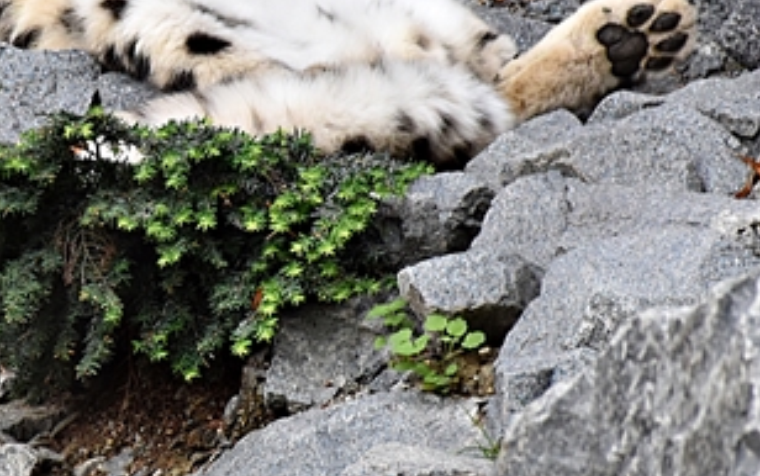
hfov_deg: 3.0
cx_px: 30
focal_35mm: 711
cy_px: 102
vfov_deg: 1.9
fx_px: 14737
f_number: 5.6
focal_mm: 140
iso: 720
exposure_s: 1/250
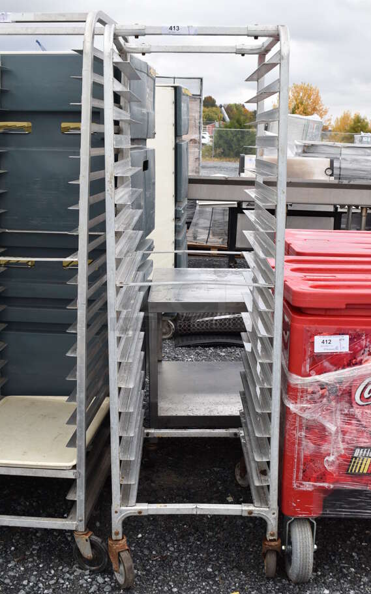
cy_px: 297
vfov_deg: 43.5
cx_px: 183
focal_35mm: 46
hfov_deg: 28.0
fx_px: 745
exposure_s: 1/250
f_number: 8
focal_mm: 30
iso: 180
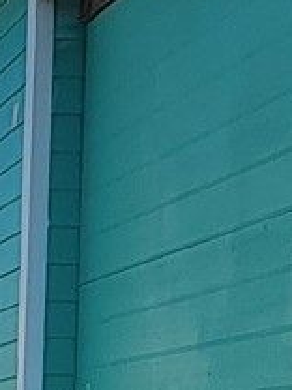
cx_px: -438
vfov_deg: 14.5
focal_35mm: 128
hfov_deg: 10.0
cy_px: 553
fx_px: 1440
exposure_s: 1/2032
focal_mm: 2.2
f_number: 2.2
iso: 50
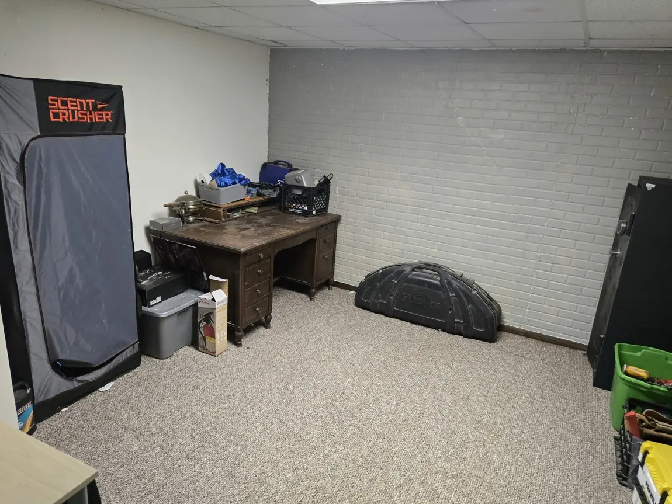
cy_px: 255
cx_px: 330
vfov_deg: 56.8
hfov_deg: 71.6
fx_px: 466
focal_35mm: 24
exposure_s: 1/120
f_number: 1.8
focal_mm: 5.4
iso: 800
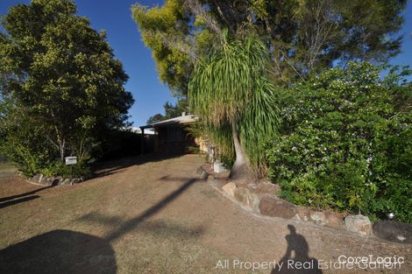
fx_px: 172
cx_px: 206
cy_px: 137
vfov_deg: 77.3
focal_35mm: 15
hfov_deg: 100.4
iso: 200
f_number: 13
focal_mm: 10
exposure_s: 1/200
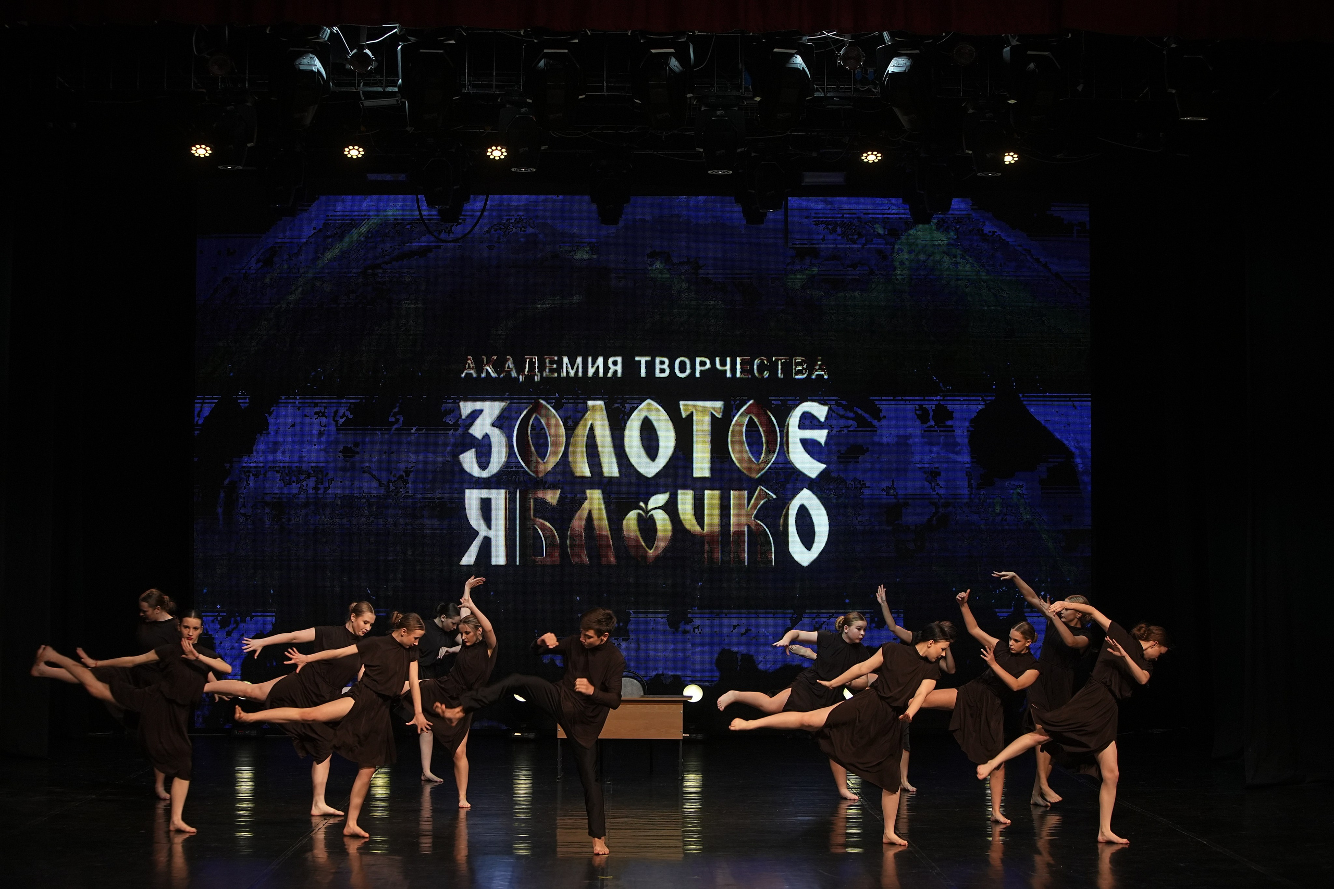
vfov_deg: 18.7
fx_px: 2705
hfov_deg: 27.7
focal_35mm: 73
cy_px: 444
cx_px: 667
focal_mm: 73
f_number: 4
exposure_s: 1/400
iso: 1600
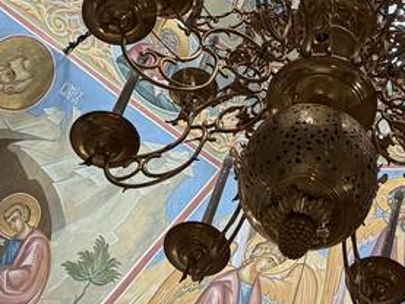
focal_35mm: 104
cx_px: 469
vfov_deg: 12.5
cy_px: -313
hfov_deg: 18.1
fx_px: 1217
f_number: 1.78
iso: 250
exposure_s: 1/60
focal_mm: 6.76
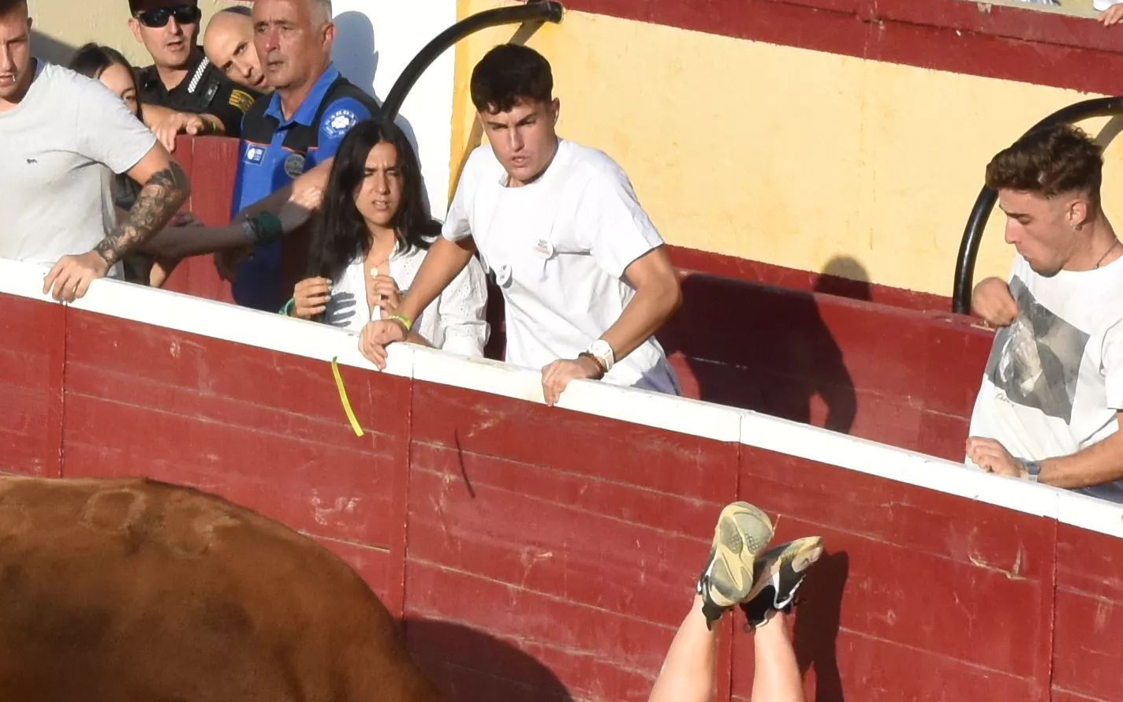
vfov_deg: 2.9
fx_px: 13803
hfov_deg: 4.7
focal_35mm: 451
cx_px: 668
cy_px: 700
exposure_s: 1/1250
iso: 800
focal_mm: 70
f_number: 9
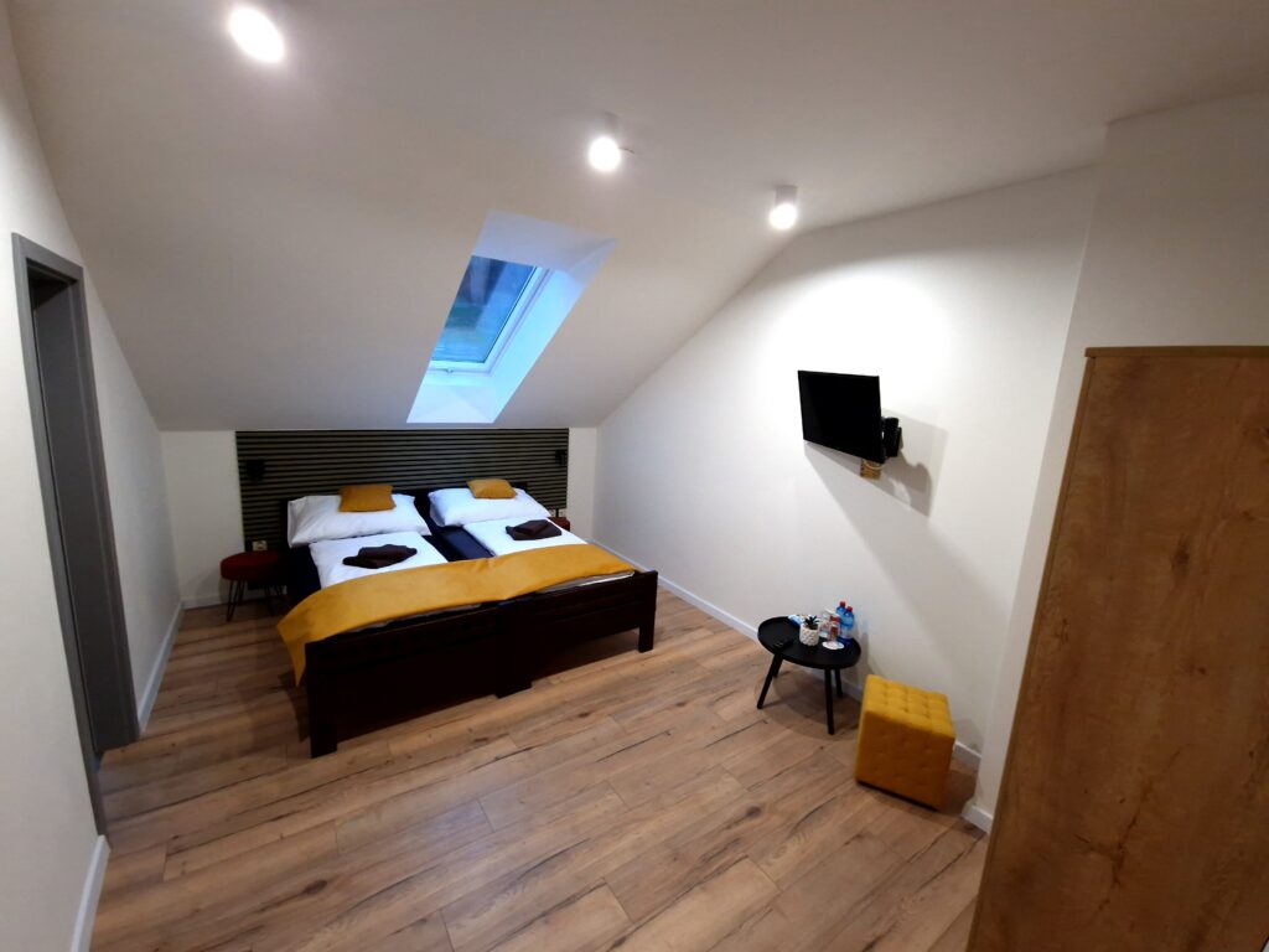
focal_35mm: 13
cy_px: 476
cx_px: 634
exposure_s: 1/15
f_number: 2.2
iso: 160
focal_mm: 2.2
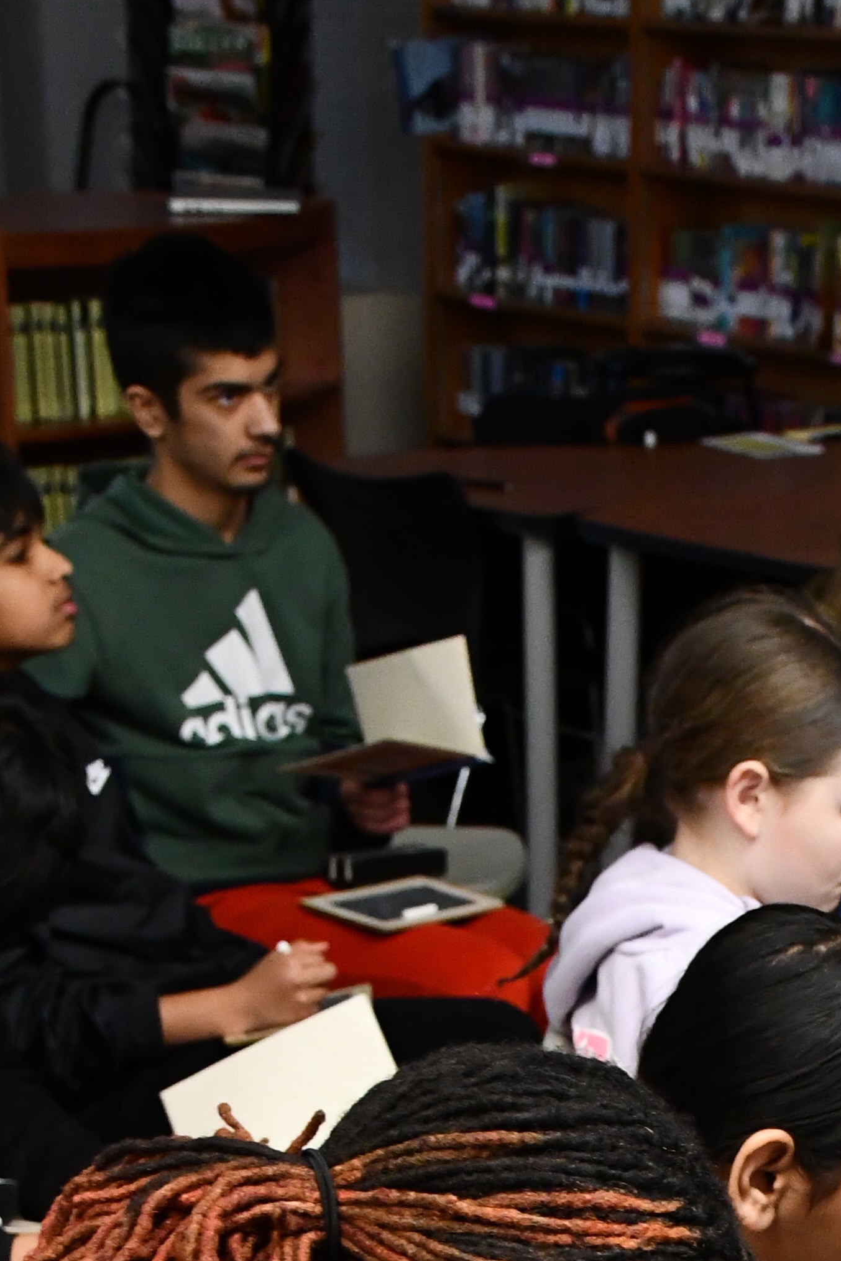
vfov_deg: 17.9
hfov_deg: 12.7
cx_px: 725
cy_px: 1603
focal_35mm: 107
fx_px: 3749
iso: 3200
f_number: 3.8
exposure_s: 1/100
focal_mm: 26
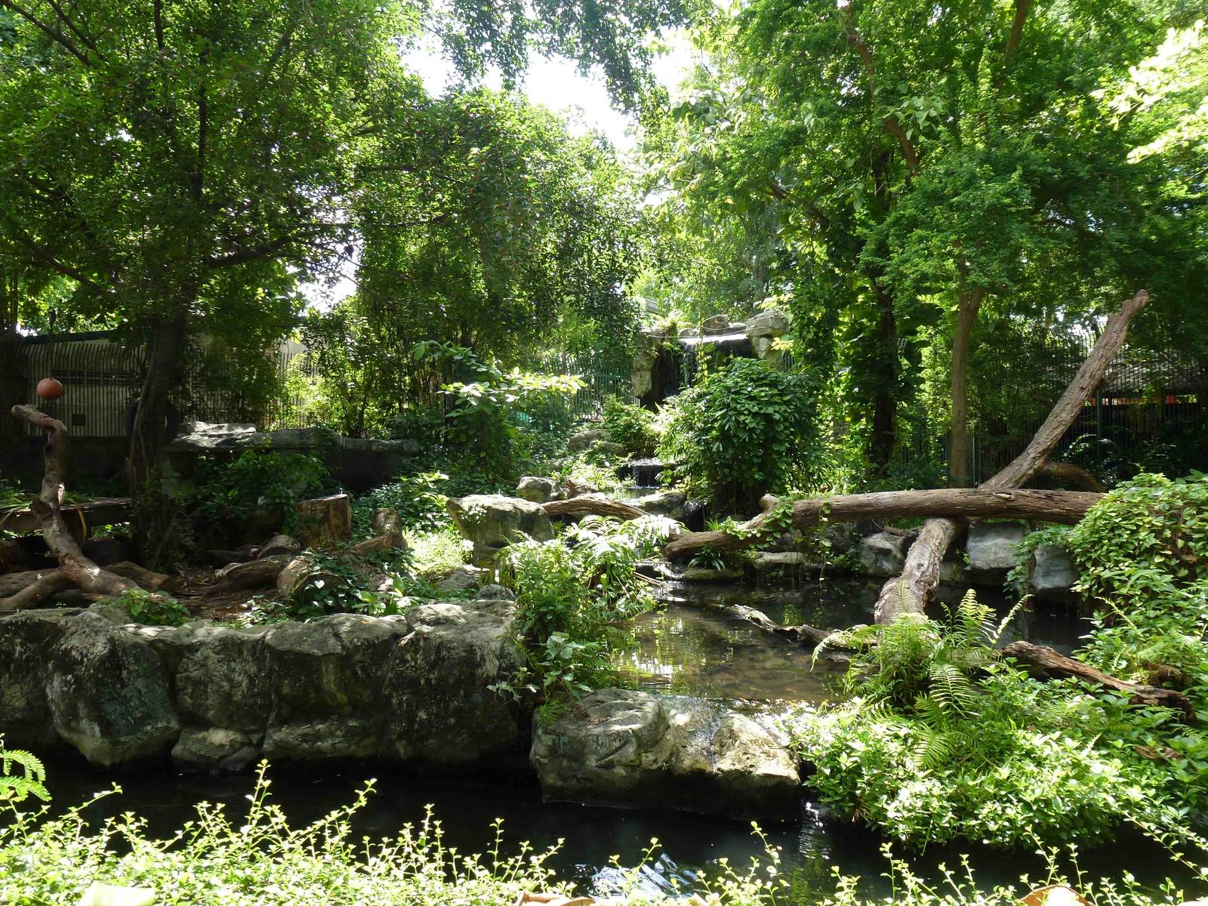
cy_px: 453
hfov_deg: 71.6
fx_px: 838
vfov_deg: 56.8
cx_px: 604
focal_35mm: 24
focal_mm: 4.3
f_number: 3.5
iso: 100
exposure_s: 1/125
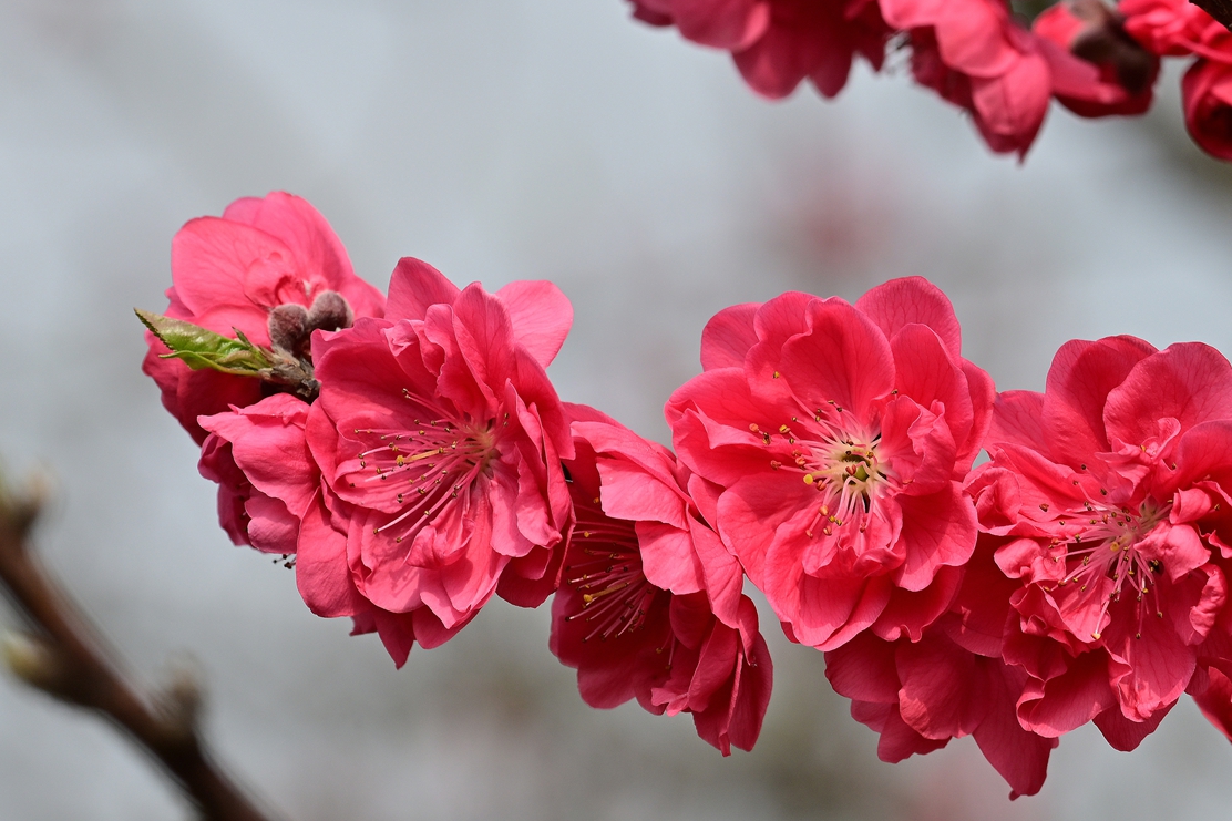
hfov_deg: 7.9
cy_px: 291
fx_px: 8862
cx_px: 1017
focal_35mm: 259
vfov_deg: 5.3
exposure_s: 1/400
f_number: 8
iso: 100
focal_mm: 150
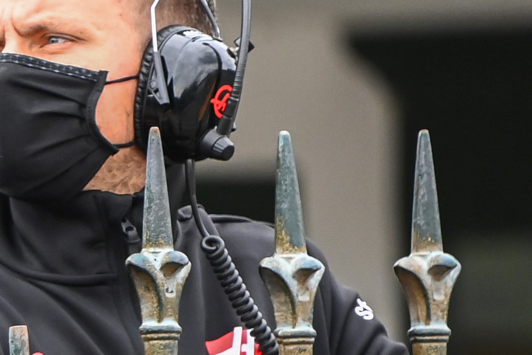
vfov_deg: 0.6
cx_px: -489
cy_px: 383
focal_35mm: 2373
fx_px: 35070
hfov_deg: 0.9
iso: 1000
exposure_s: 1/500
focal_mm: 480
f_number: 6.3
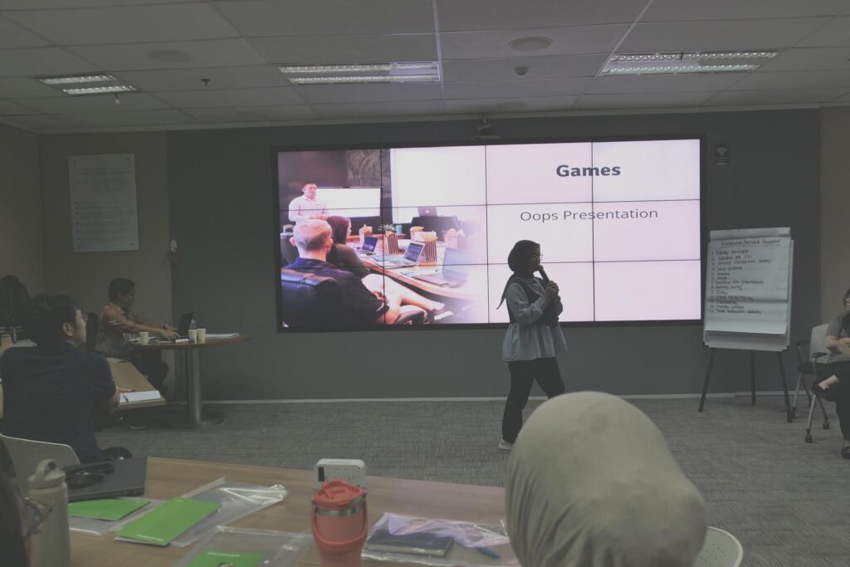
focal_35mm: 28
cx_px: 425
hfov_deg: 65.5
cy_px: 284
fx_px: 661
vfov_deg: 46.4
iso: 125
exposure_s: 1/100
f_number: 2.5
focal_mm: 10.2
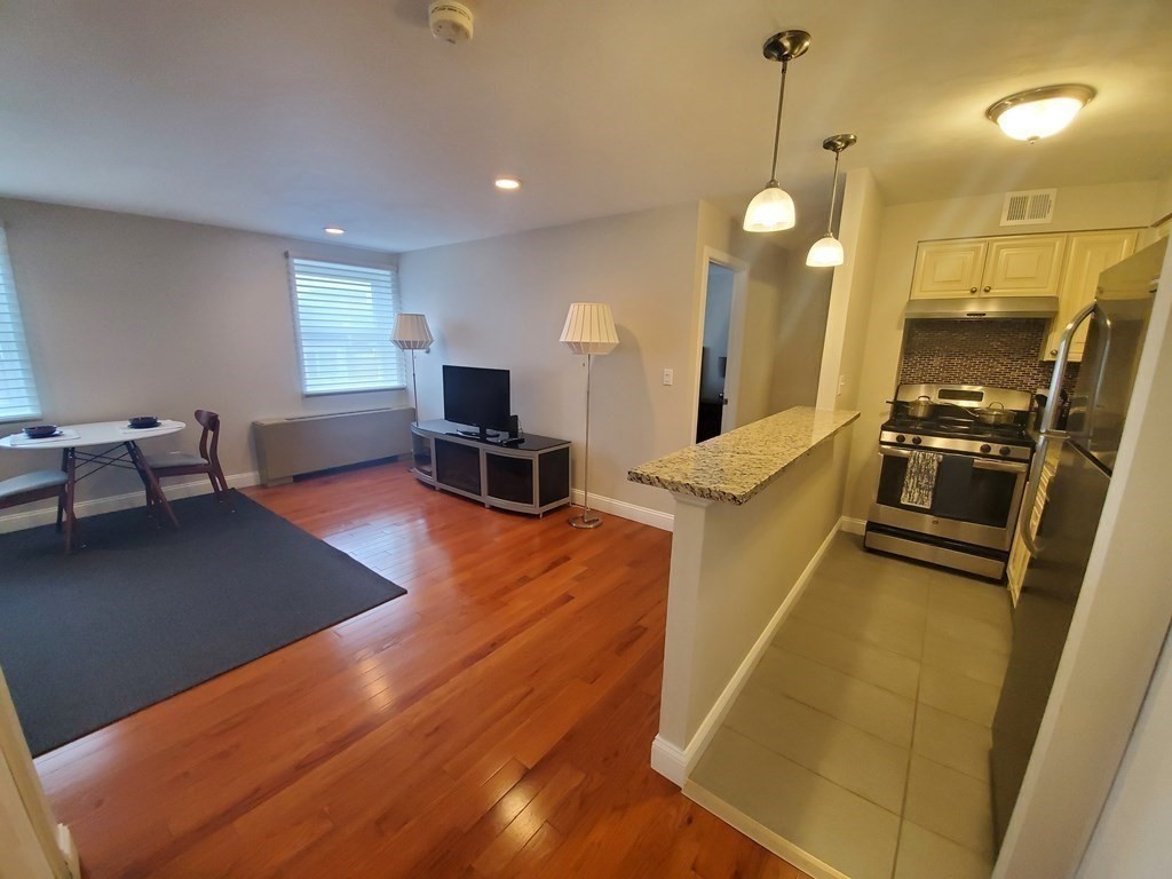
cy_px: 440
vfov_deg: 89.9
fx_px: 440
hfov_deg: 106.2
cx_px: 586
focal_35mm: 13
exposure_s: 1/59
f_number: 2.2
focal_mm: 1.8
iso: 200
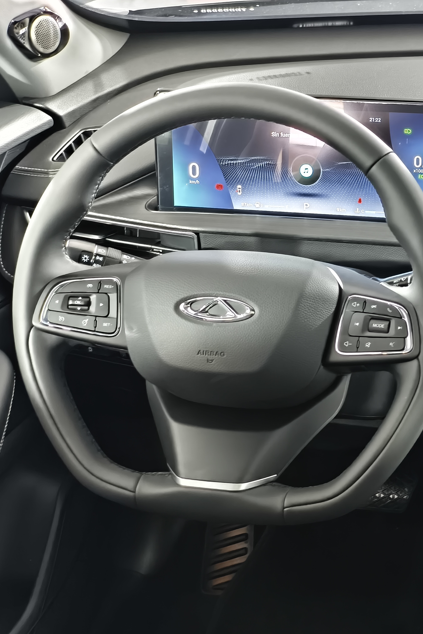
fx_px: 1251
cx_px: 410
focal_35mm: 71
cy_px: 318
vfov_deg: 28.5
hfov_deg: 18.7
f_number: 1.9
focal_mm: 7.1
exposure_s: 1/20
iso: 5000
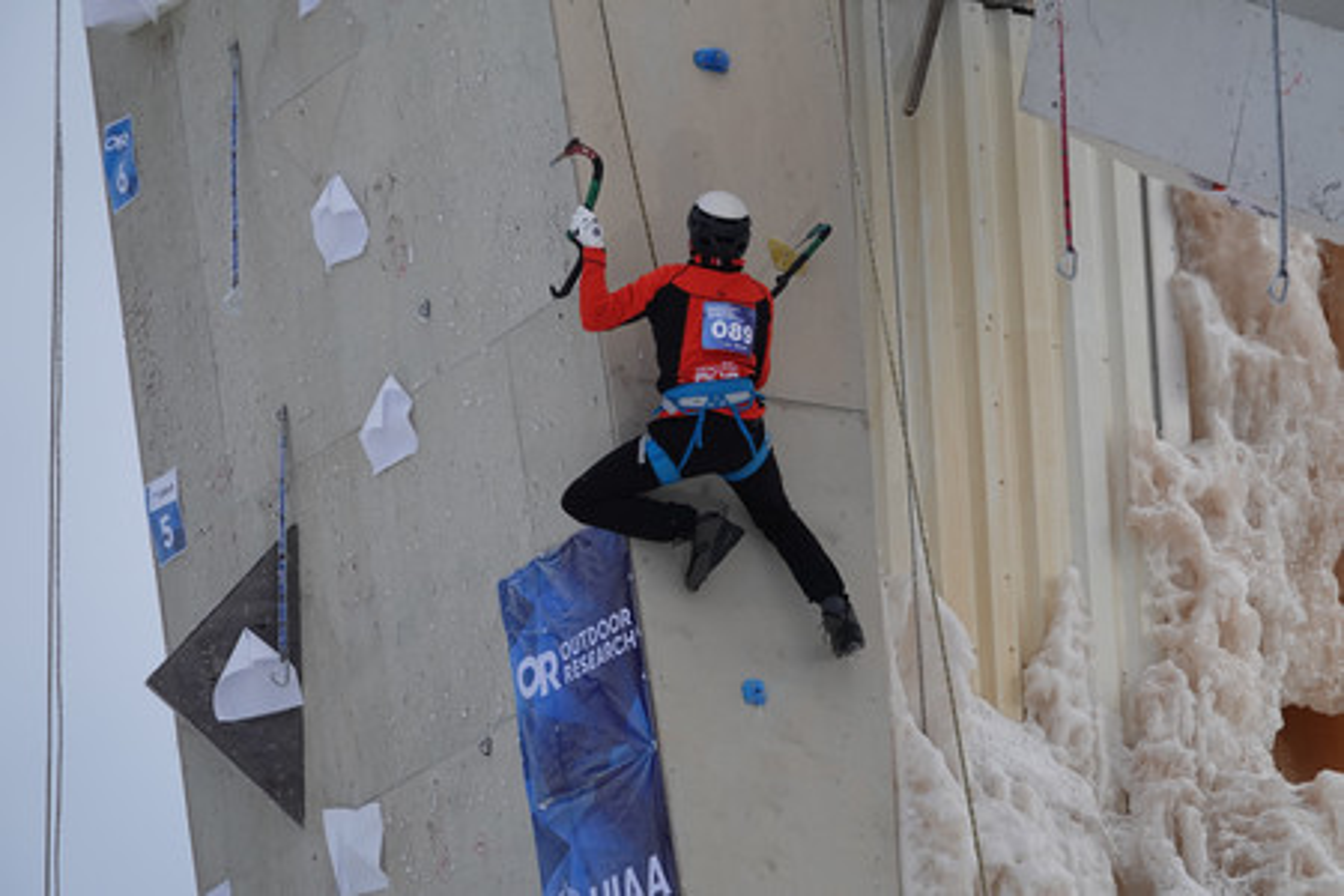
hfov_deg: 8.3
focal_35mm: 247
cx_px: 672
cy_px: 448
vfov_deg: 5.6
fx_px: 9221
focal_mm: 90.45
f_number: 4
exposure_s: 1/500
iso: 100
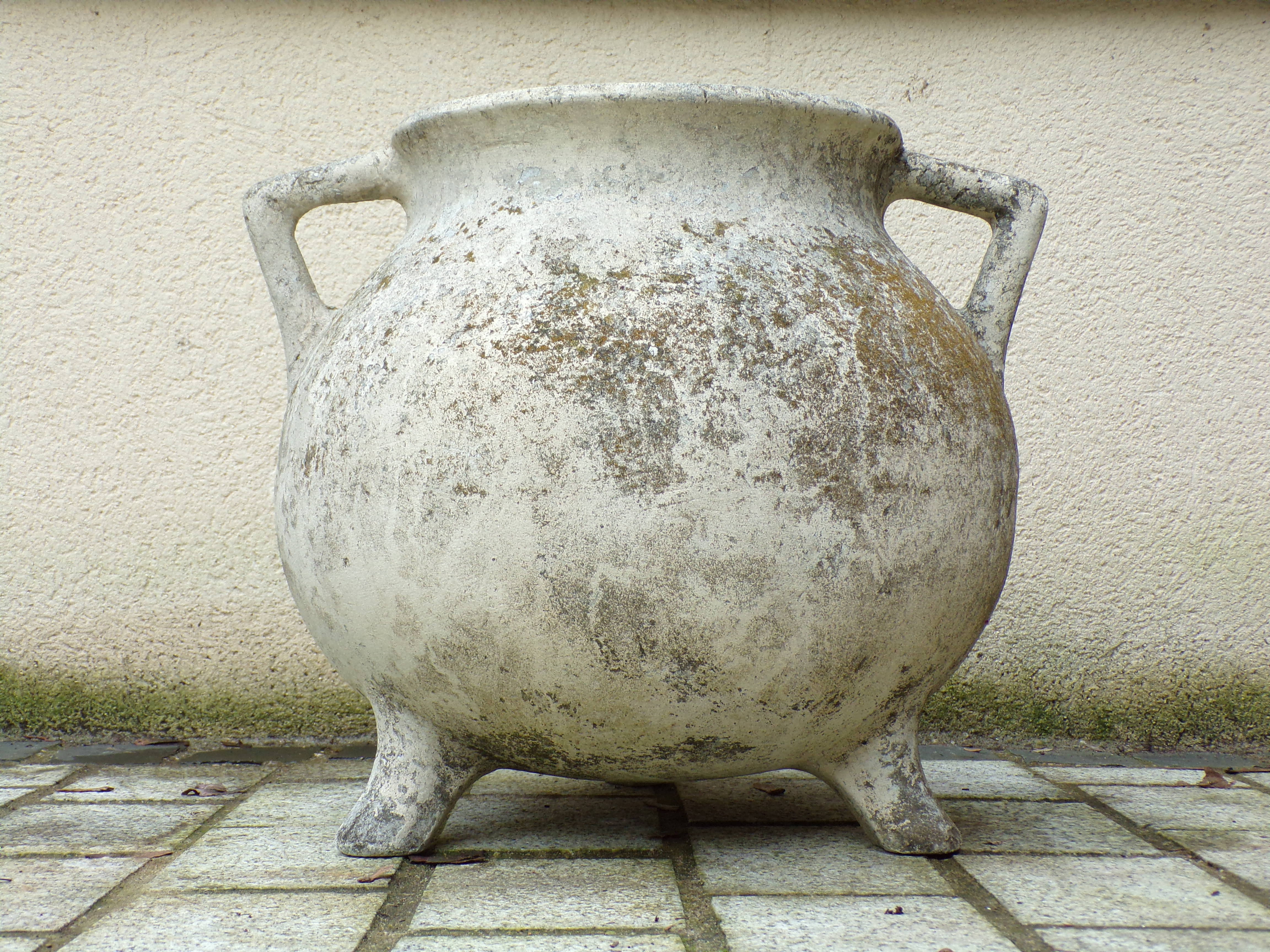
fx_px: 1798
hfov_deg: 38.9
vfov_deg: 29.7
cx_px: 635
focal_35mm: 49
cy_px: 476
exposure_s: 1/34
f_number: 3.5
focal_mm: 8.7
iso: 135
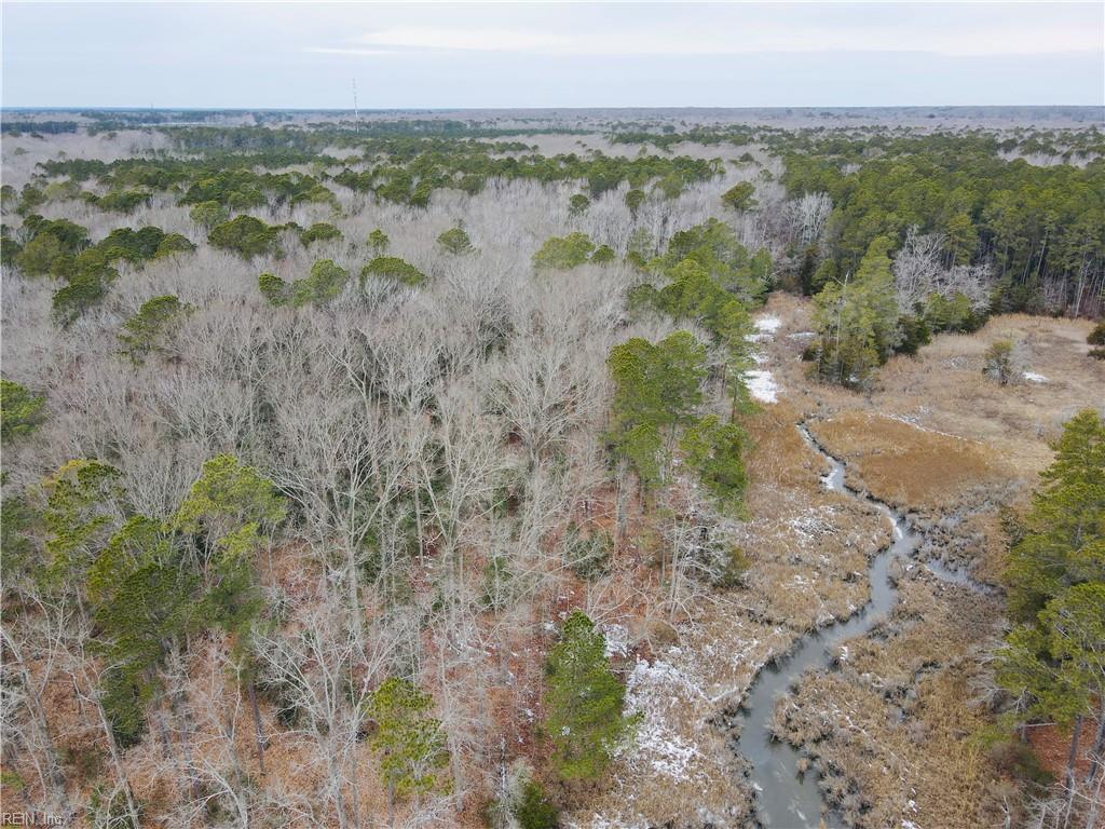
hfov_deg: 71.6
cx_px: 552
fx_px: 766
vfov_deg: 56.8
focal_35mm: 24
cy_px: 414
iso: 100
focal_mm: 4.5
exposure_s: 1/120
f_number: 2.8
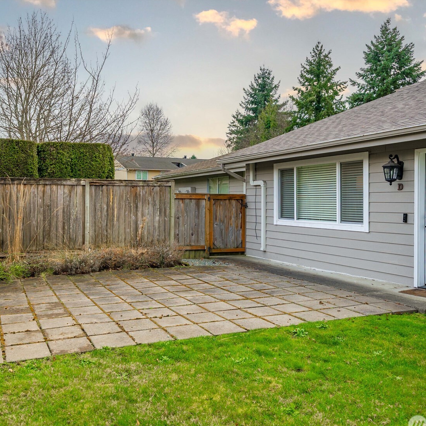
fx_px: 404
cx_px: 173
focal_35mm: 29
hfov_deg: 55.3
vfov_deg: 55.6
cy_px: 219
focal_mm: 22
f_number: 7.1
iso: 80
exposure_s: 1/30
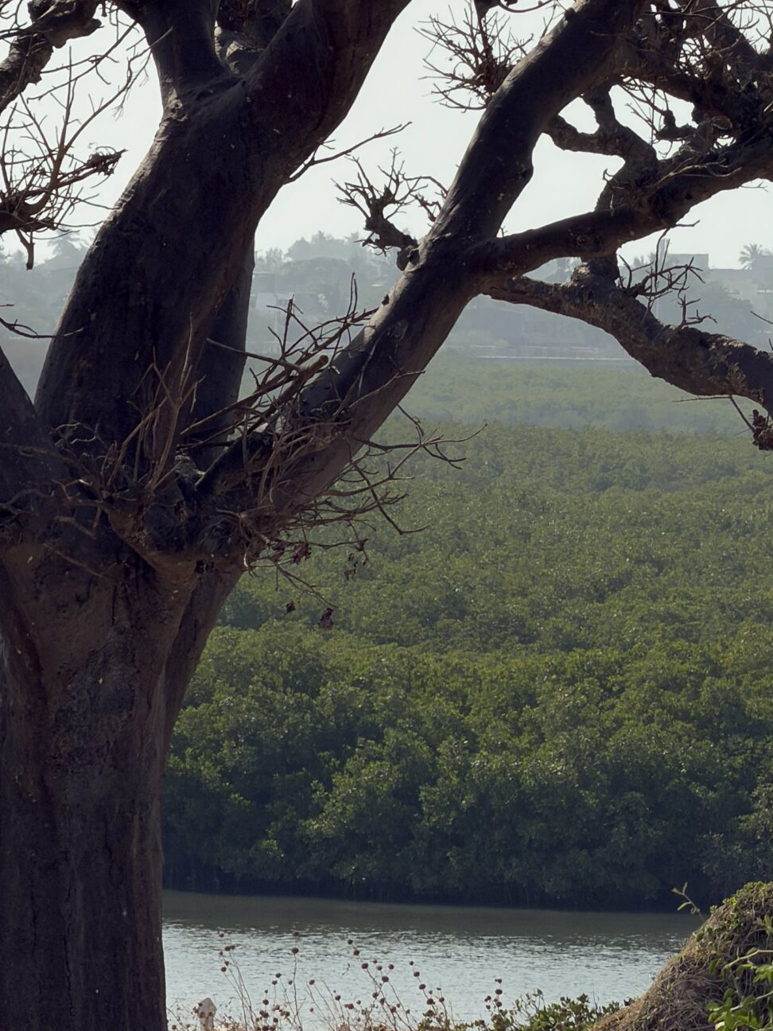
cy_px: 95
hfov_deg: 3.8
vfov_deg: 5.0
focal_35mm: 395
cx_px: 681
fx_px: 11761
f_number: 2.8
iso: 16
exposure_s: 1/1030
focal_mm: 16.89
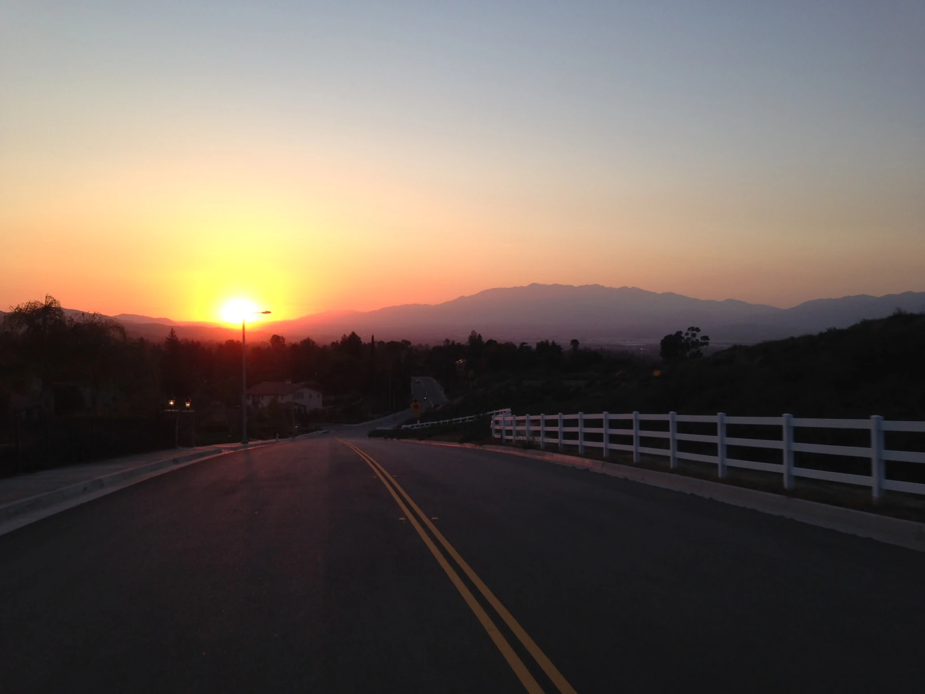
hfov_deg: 55.4
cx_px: 462
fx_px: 882
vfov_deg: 42.9
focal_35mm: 33
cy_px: 347
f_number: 2.4
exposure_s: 1/229
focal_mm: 4.12
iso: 50
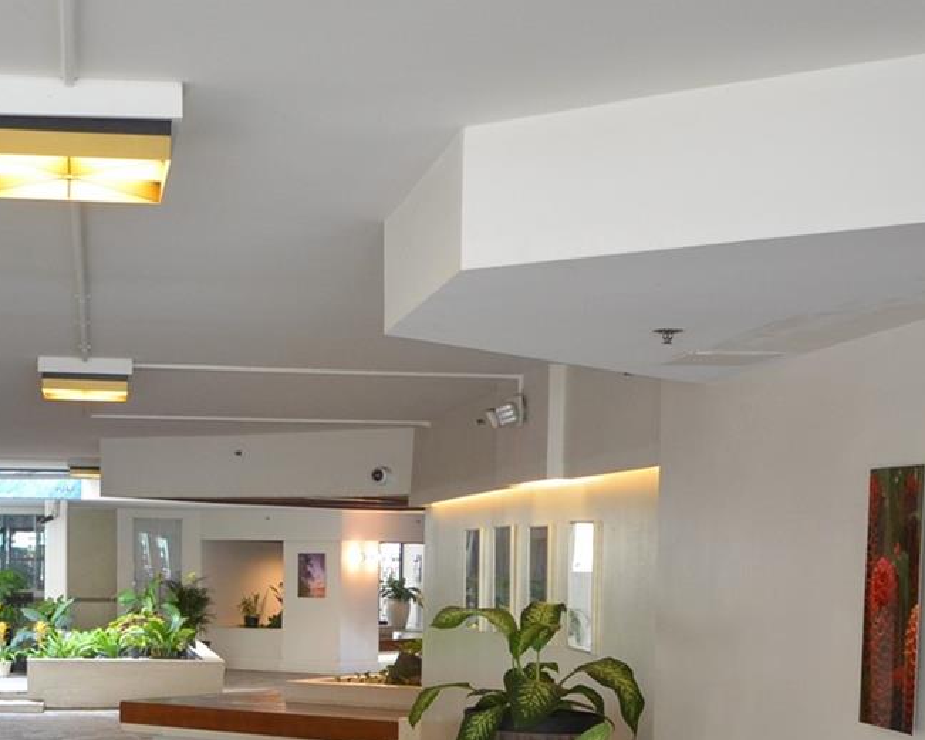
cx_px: 286
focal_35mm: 69
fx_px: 1889
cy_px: 613
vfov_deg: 21.8
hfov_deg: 27.3
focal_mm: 20
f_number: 5.6
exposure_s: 1/30
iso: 900
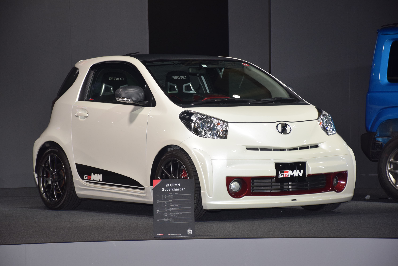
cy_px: 133
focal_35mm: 135
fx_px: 1494
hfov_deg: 15.2
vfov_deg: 10.2
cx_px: 199
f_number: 5.6
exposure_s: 1/125
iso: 800
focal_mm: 90
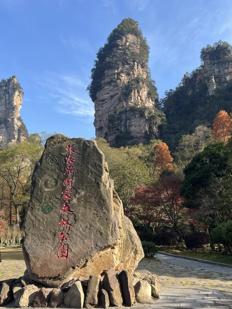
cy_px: 148
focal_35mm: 33
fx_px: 295
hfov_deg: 42.6
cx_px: 146
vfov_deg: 55.3
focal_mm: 5.7
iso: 50
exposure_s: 1/1449
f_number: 1.5
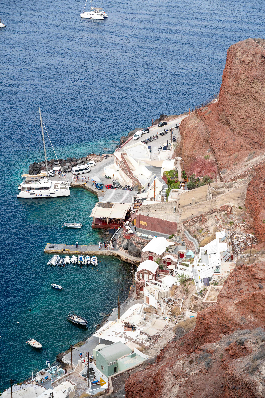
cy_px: 199
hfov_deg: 16.1
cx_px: 132
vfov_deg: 23.9
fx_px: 938
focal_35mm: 85
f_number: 5
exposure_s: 1/320
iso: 100
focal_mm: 85
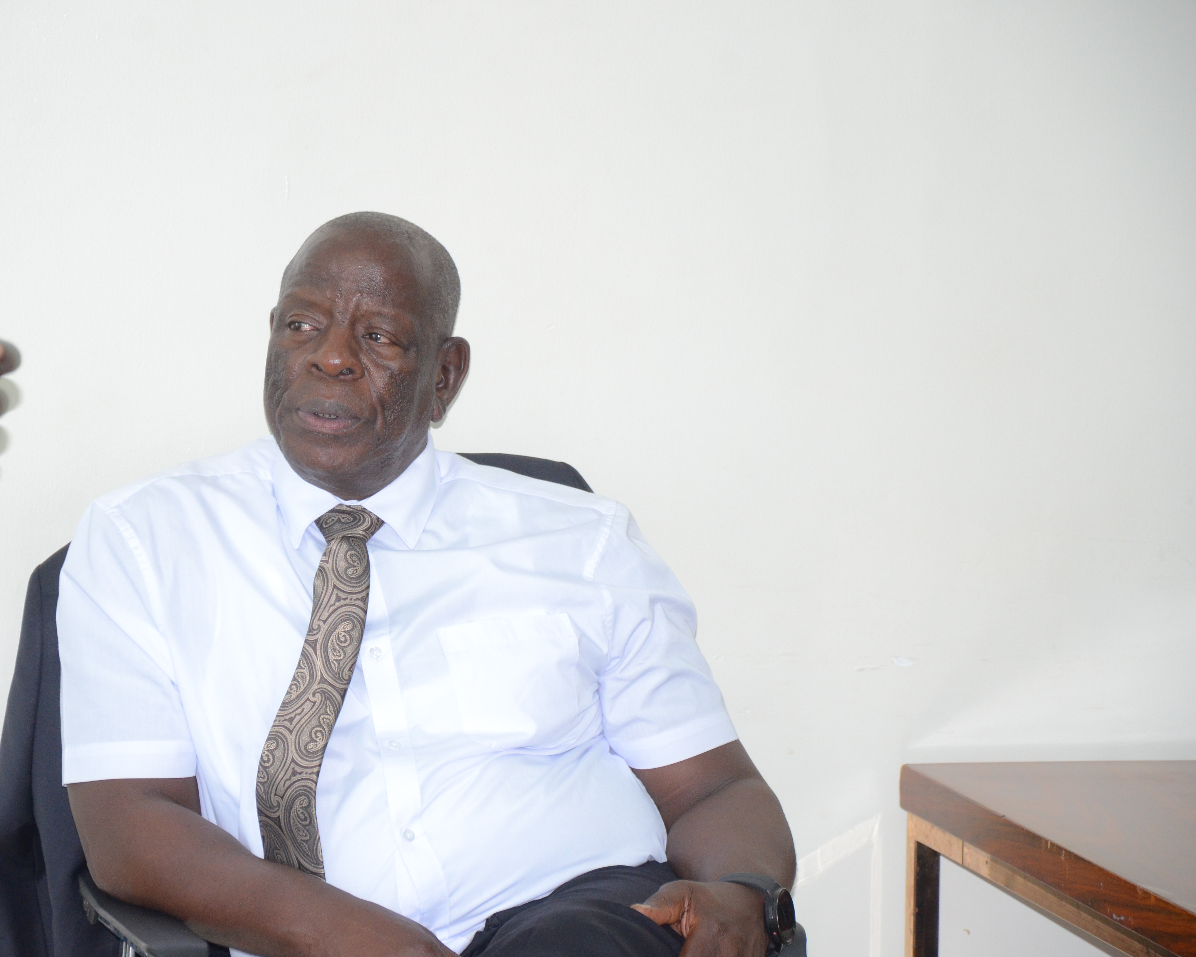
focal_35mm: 179
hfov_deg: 10.8
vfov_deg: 8.7
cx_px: 489
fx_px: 6321
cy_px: 478
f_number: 5.6
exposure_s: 1/60
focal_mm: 105
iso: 1250
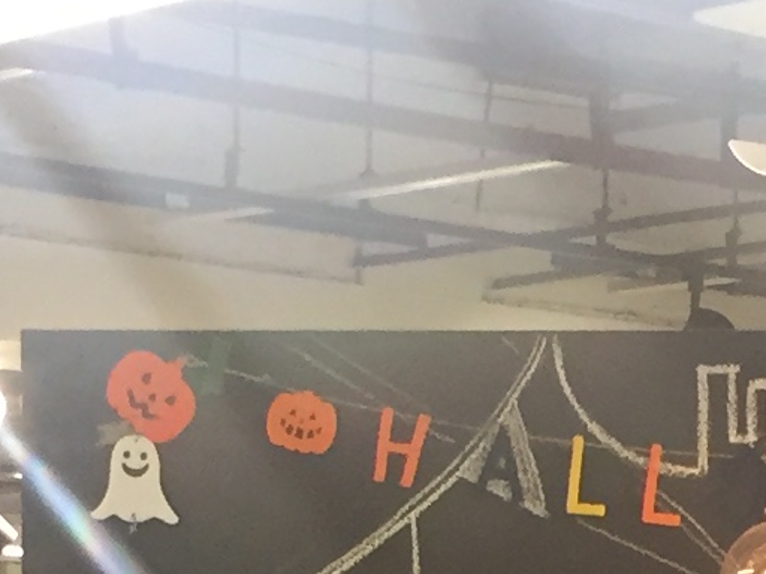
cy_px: 1507
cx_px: 474
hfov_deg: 10.7
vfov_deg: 7.4
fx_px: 4094
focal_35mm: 185
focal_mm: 4.15
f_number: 2.2
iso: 80
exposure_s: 1/33
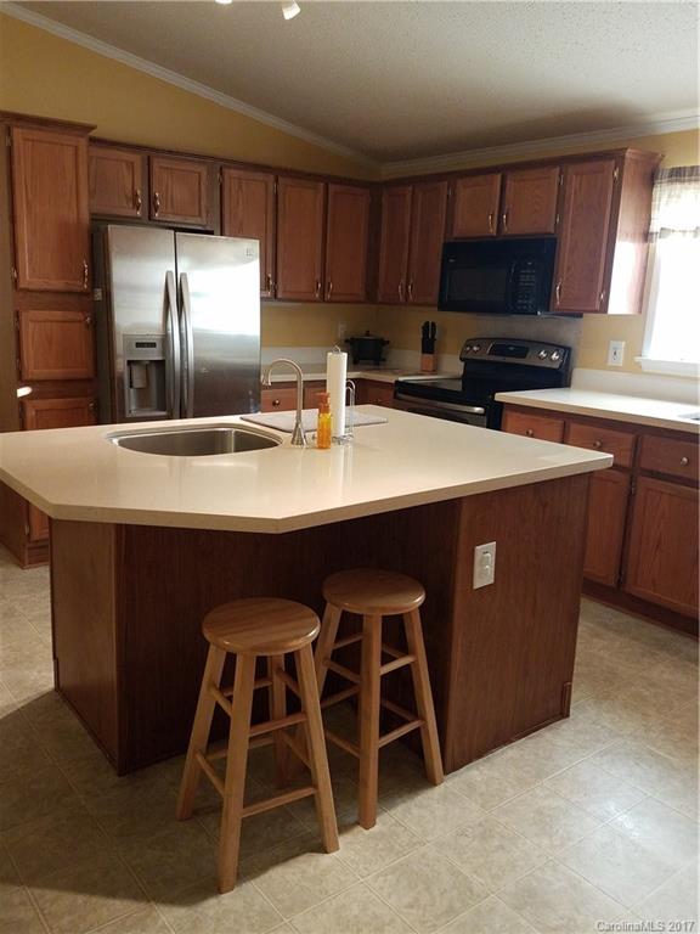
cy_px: 467
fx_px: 701
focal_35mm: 26
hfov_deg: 53.1
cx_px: 350
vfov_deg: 67.3
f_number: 1.7
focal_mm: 4.2
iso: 200
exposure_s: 1/60
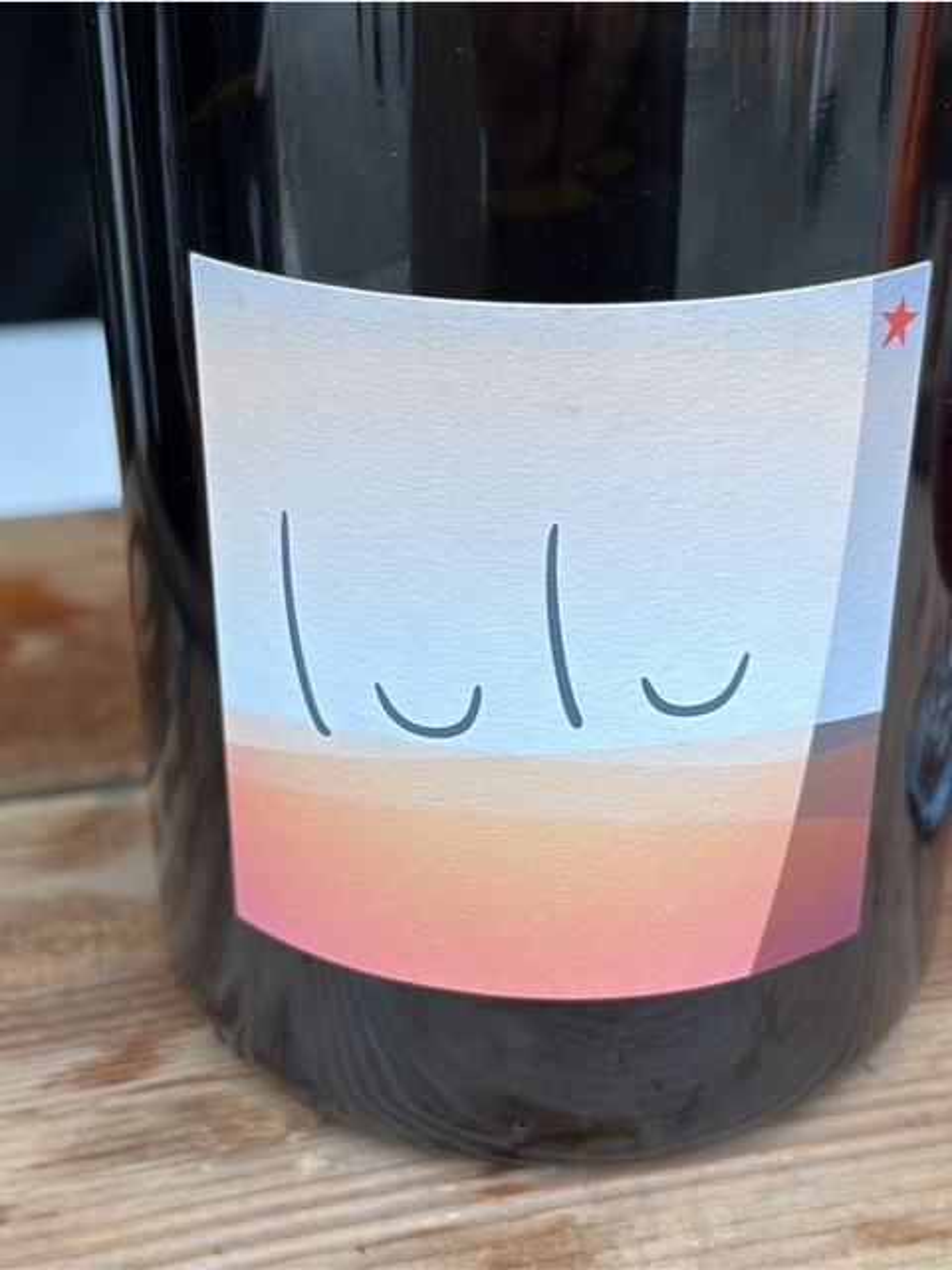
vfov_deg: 65.3
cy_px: 635
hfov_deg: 51.4
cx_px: 476
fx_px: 990
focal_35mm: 27
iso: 40
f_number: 1.6
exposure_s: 1/195
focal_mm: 5.96
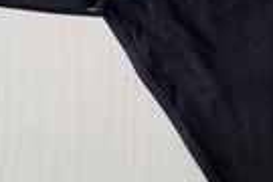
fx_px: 811
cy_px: -136
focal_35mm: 107
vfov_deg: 11.9
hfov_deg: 19.1
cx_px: 135
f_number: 1.8
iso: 50
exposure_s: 1/153
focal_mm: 5.4
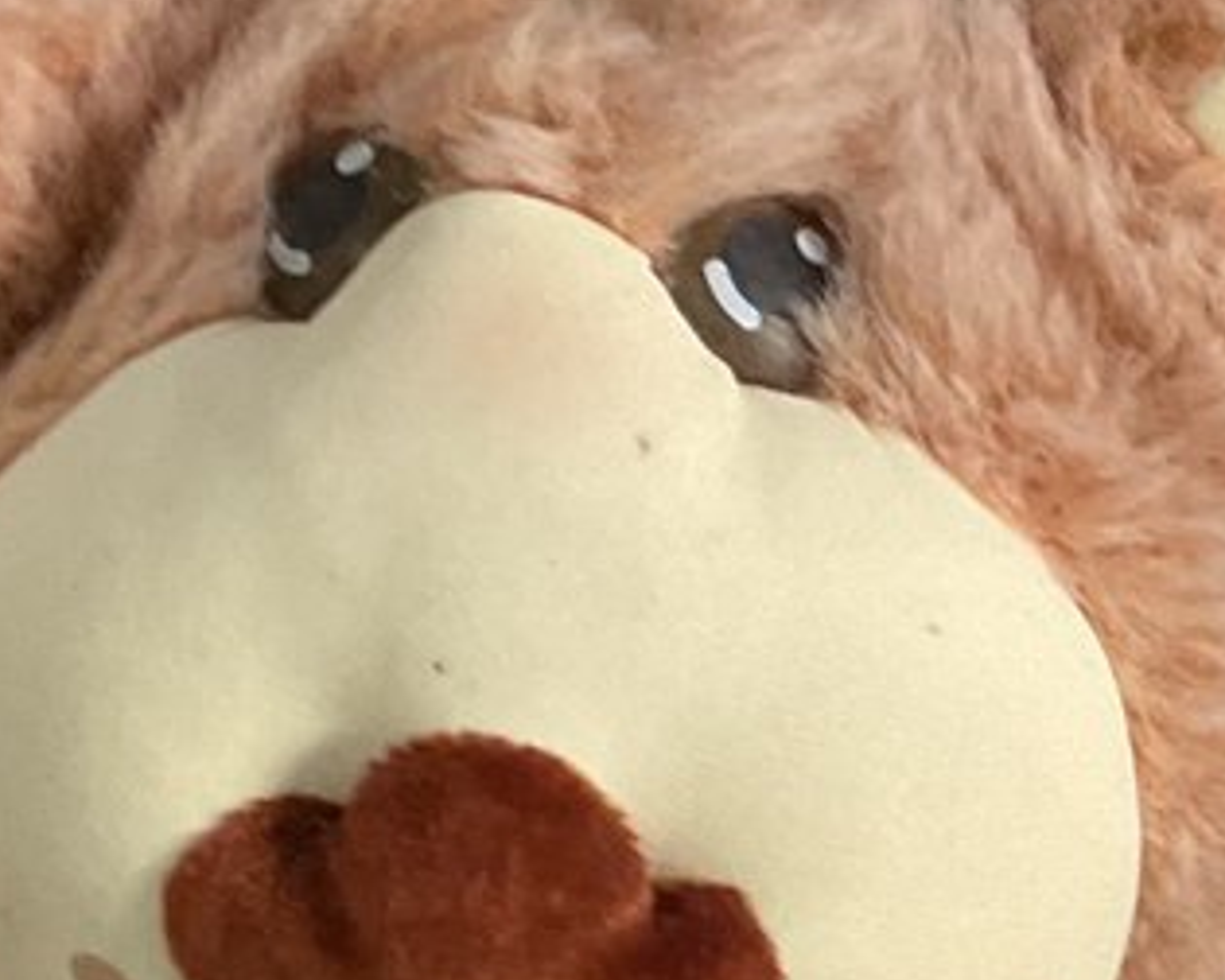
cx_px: 1464
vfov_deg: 11.0
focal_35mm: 136
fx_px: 4931
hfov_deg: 13.8
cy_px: 1429
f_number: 1.8
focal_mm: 3
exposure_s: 1/60
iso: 125
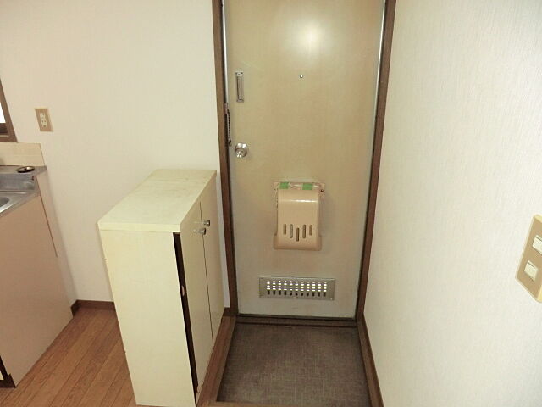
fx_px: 376
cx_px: 271
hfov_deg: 71.6
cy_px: 204
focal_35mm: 24
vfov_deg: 56.8
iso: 400
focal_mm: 4.3
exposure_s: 1/60
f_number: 3.2
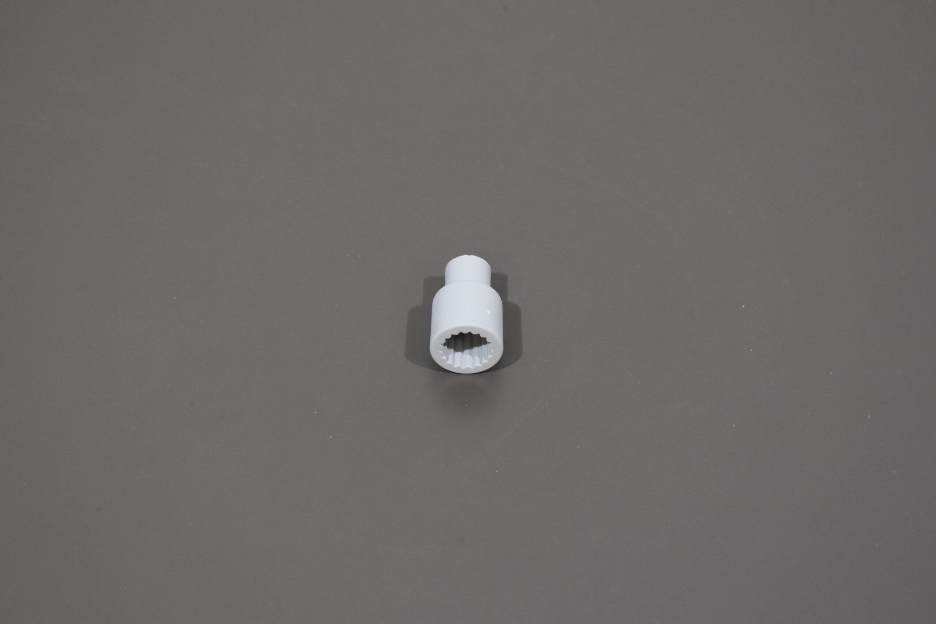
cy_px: 312
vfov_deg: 16.6
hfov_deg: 24.6
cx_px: 468
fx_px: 2145
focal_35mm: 82
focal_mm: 55
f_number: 5.6
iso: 1250
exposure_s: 1/125
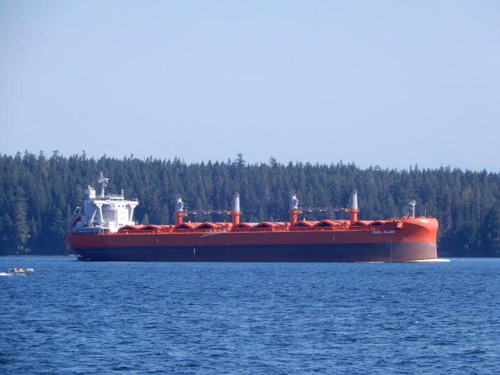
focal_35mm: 200
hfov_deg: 9.9
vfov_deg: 7.4
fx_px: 2889
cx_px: 250
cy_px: 188
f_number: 5.6
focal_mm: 35.7
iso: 80
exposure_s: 1/320
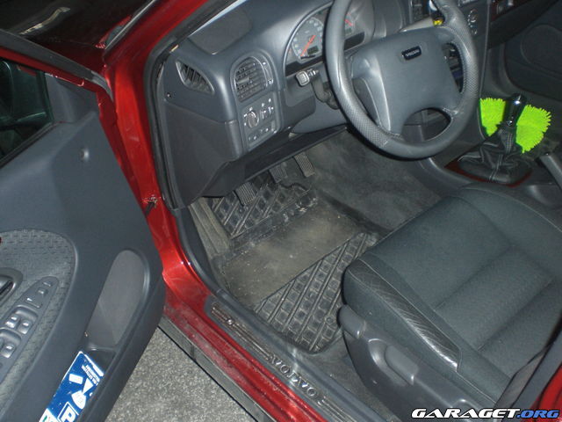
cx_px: 281
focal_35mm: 38
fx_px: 617
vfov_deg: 37.7
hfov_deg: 49.0
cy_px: 211
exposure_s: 1/60
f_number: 3.1
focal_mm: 6.3
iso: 200
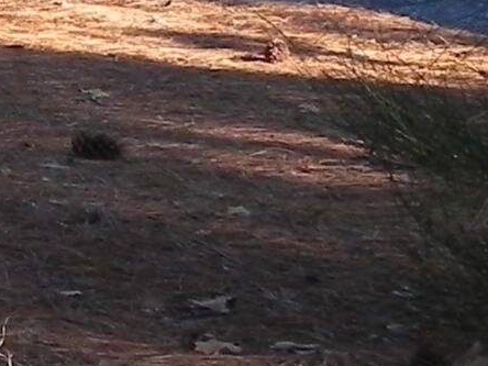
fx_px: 3905
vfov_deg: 5.3
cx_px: -827
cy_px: -186
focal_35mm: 277
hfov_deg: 6.7
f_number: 4.5
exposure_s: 1/184
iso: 160
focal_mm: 7.3
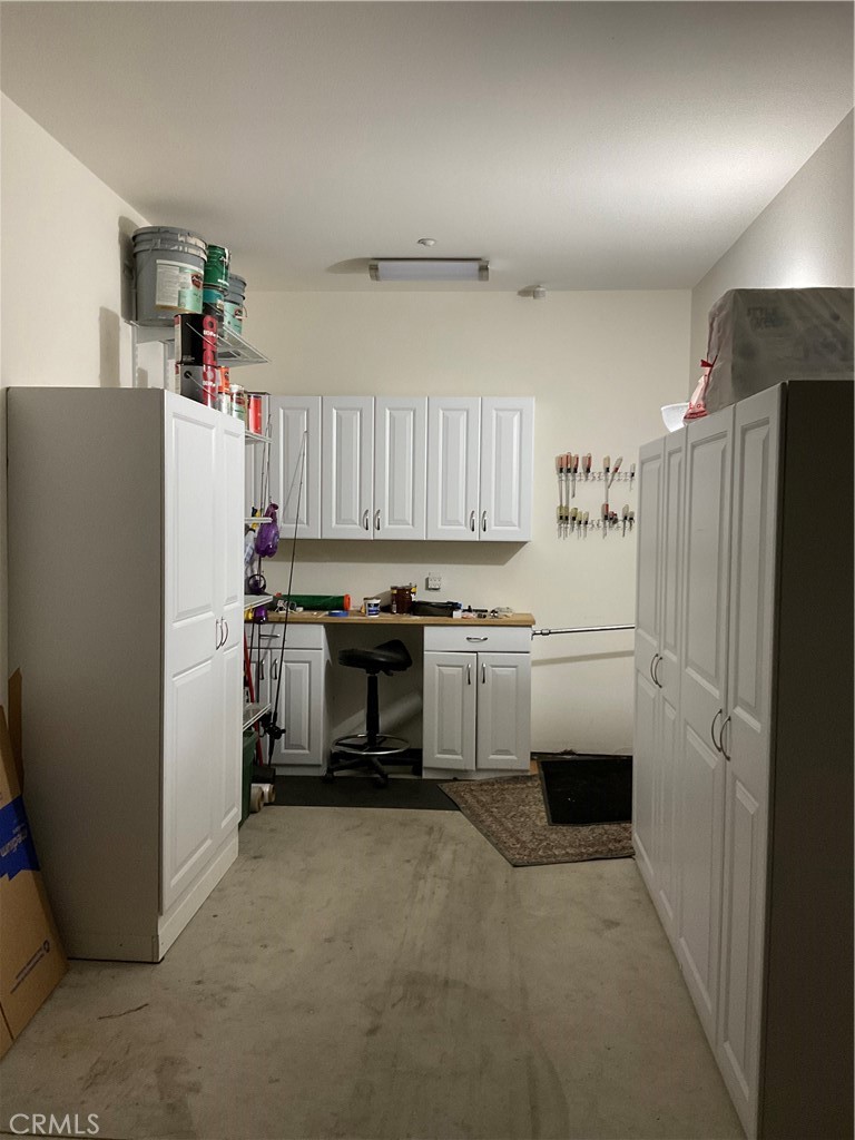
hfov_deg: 48.2
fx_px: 955
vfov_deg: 61.7
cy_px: 570
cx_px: 428
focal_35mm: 29
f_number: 1.8
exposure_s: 1/60
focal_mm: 3
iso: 125
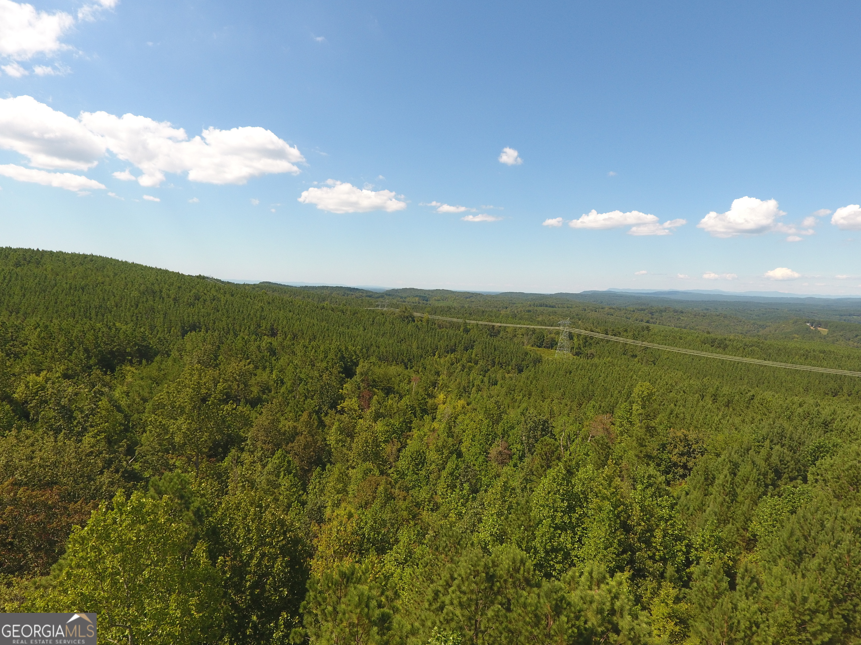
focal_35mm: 20
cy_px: 322
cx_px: 430
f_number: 2.8
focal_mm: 3.61
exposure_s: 1/650
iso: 100
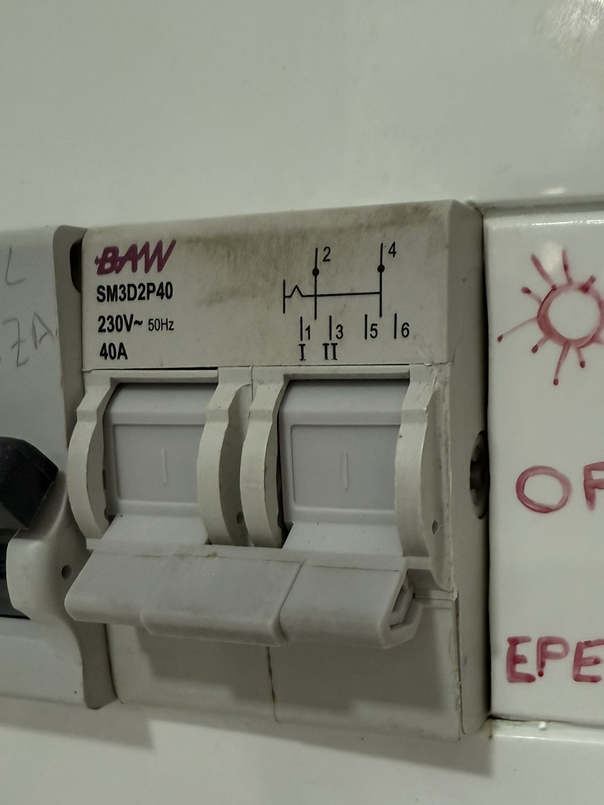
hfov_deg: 35.4
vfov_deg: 45.5
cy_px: 585
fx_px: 930
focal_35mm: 40
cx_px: 432
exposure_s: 1/71
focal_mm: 2.22
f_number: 2.2
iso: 250
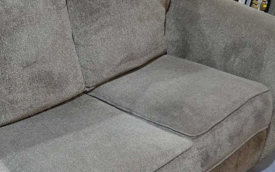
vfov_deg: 22.4
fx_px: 435
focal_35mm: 58
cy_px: 84
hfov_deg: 34.7
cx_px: 89
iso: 500
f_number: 4.1
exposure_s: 1/60
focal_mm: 19
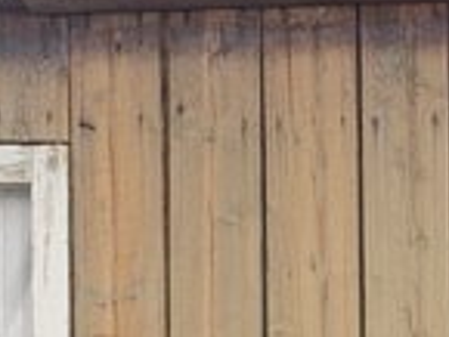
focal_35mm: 184
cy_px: 745
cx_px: 613
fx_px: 2389
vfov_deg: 7.6
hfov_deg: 10.5
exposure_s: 1/502
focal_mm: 4.25
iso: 25
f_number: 1.8
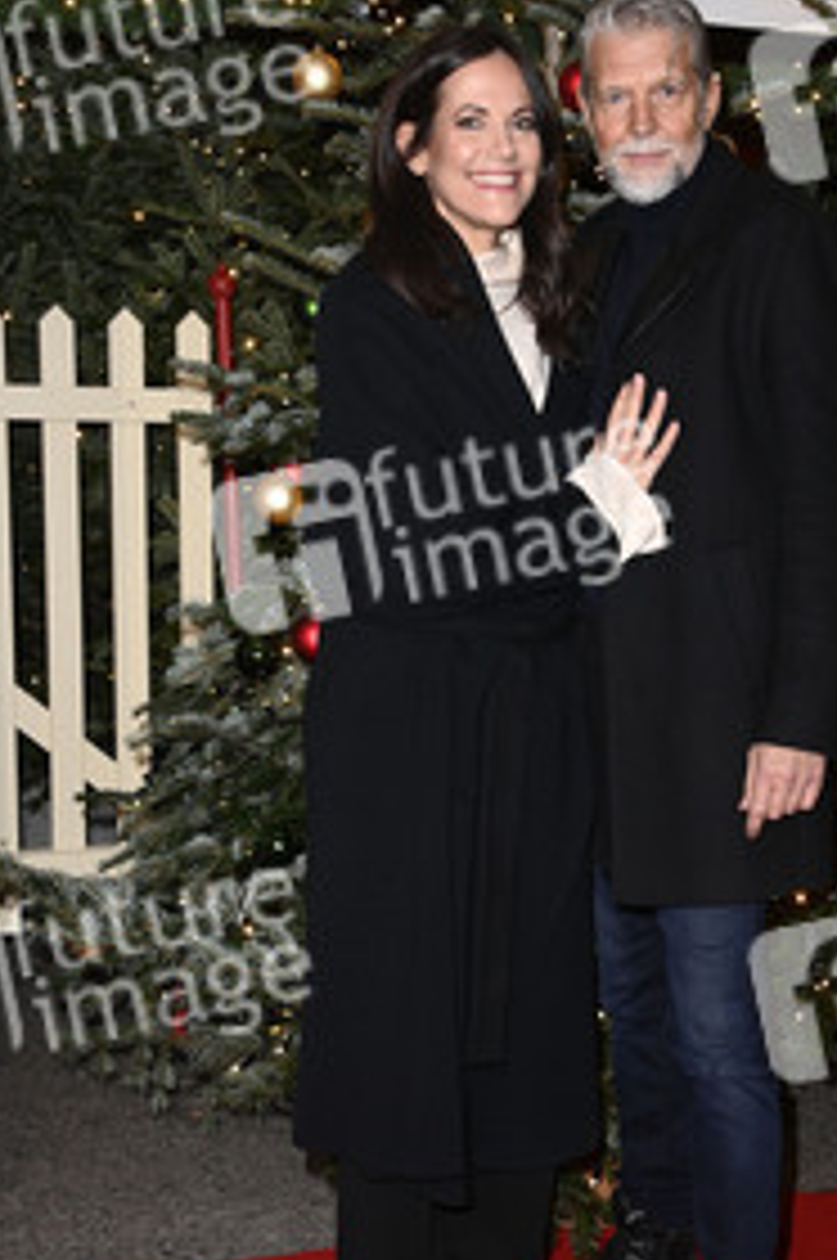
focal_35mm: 60
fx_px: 2098
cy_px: 752
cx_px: 572
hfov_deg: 22.5
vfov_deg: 33.3
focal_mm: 42
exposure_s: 1/250
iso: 1250
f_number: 5.6
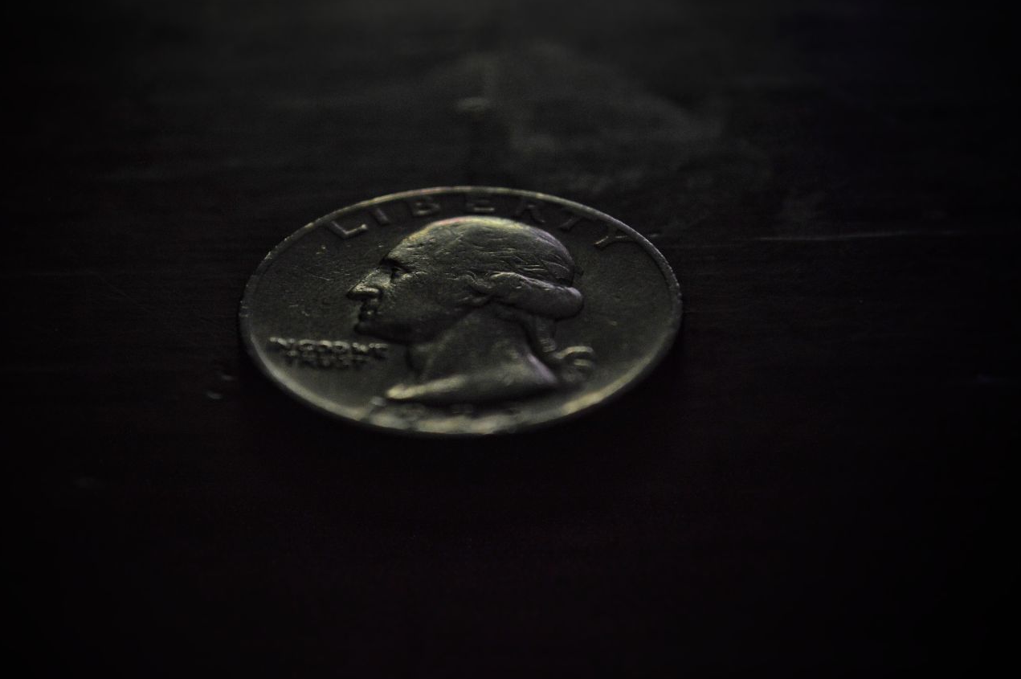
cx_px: 459
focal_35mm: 98
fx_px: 2765
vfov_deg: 14.0
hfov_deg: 20.9
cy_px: 309
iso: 800
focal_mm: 55
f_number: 5.6
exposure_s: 1/500
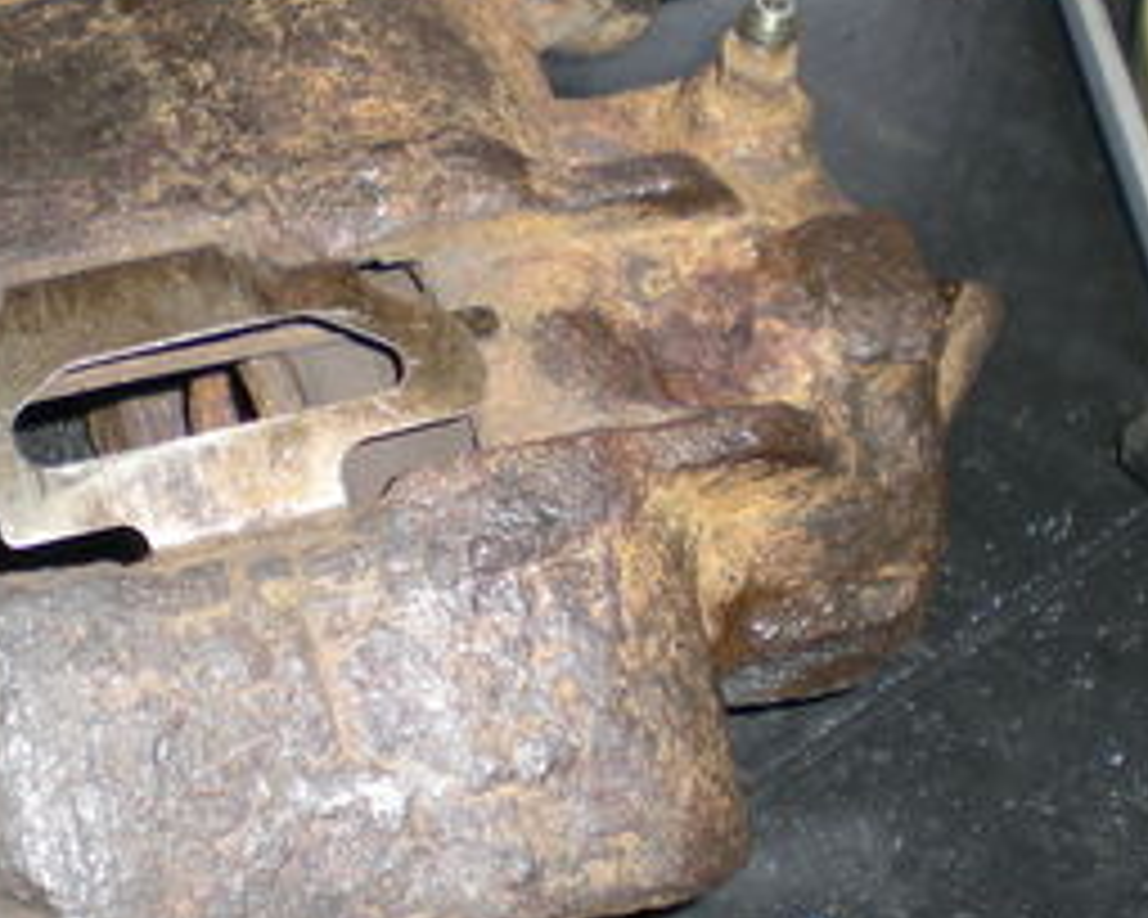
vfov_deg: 16.5
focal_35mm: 93
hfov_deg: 20.4
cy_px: 472
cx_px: 302
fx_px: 3160
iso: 50
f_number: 3.1
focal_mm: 6.3
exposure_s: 1/60
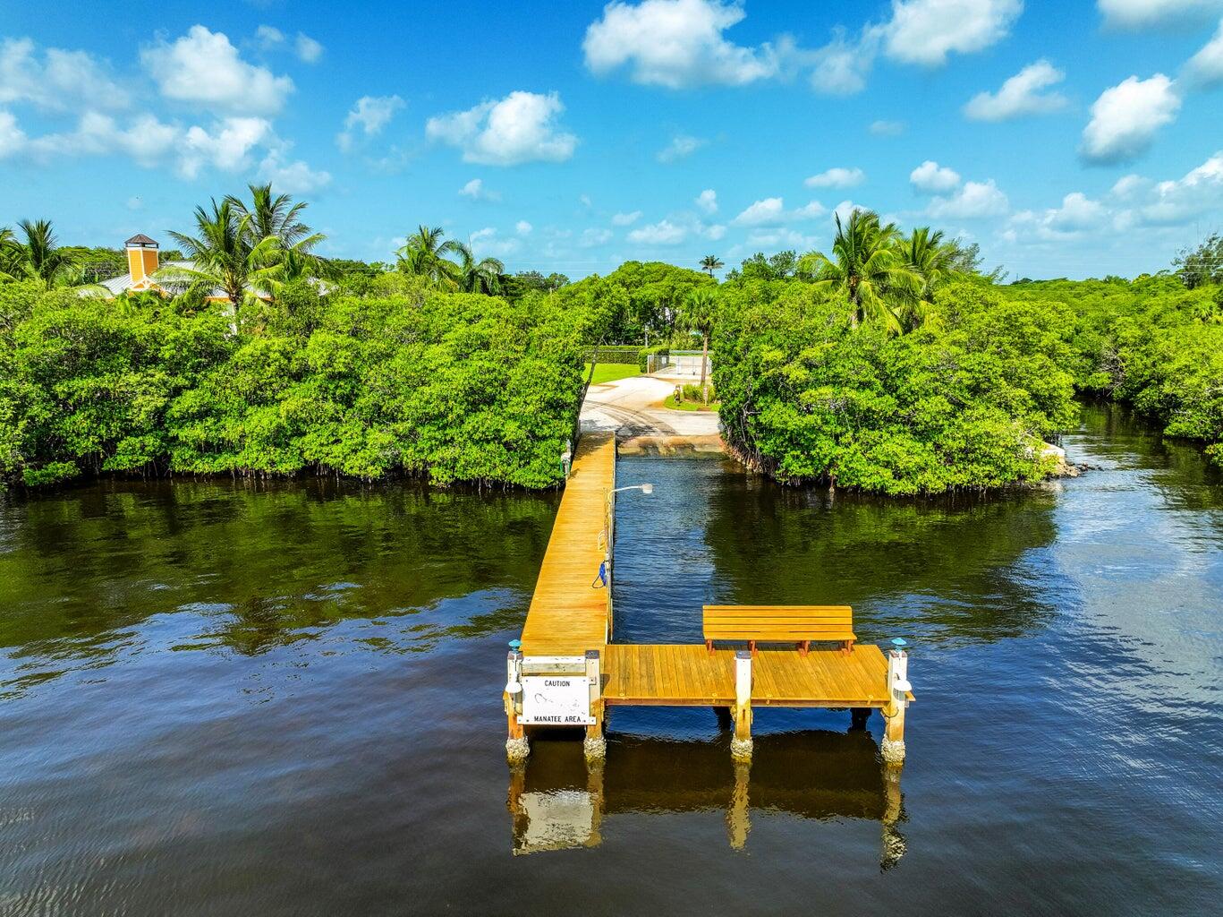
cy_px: 458
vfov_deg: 56.8
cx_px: 612
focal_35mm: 24
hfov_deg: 71.6
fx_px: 848
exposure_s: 1/320
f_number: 2.8
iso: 100
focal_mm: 12.29
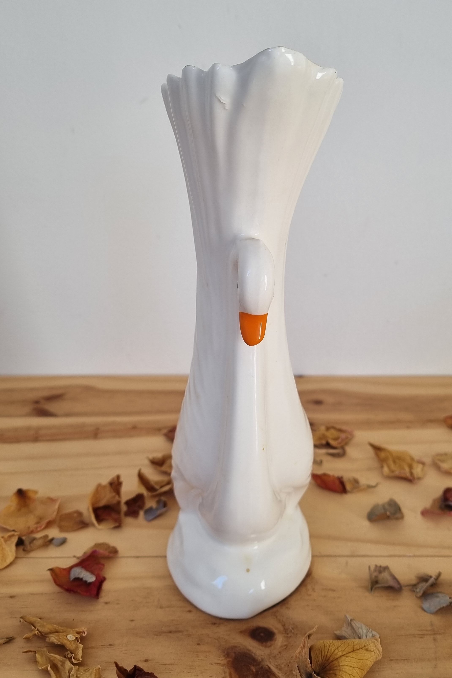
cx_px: 255
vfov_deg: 55.8
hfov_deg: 38.8
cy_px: 325
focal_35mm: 34
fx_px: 640
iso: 50
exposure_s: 1/233
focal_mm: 5.4
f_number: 1.8
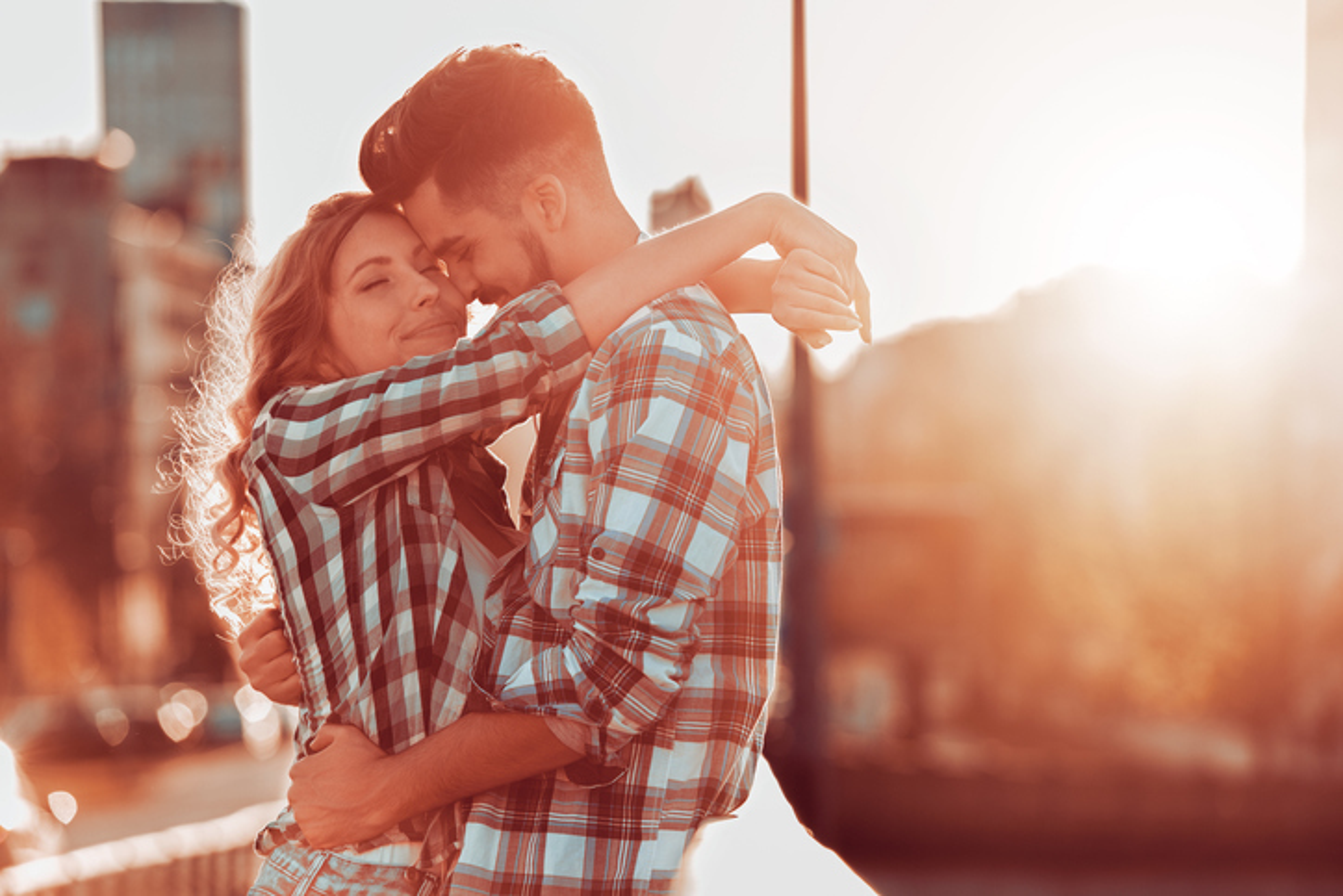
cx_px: 672
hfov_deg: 12.1
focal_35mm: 170
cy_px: 448
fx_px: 6343
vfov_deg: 8.1
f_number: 4
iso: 100
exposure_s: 1/125
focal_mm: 170
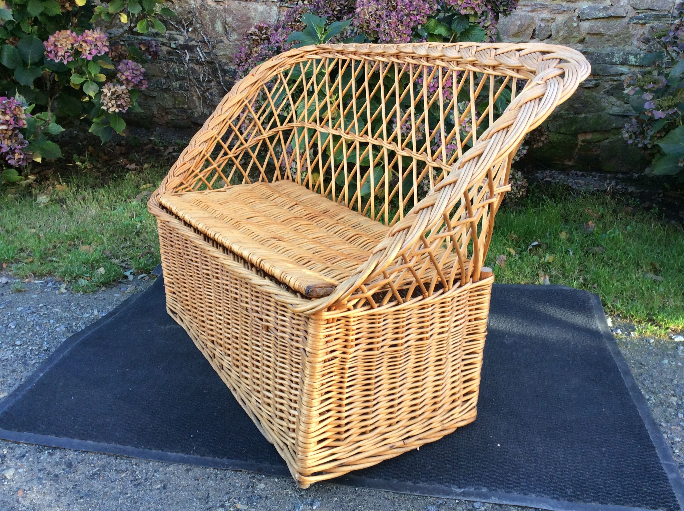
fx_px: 631
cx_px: 342
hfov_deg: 56.9
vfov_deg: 44.1
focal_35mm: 32
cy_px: 256
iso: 40
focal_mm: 3.3
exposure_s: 1/100
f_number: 2.4
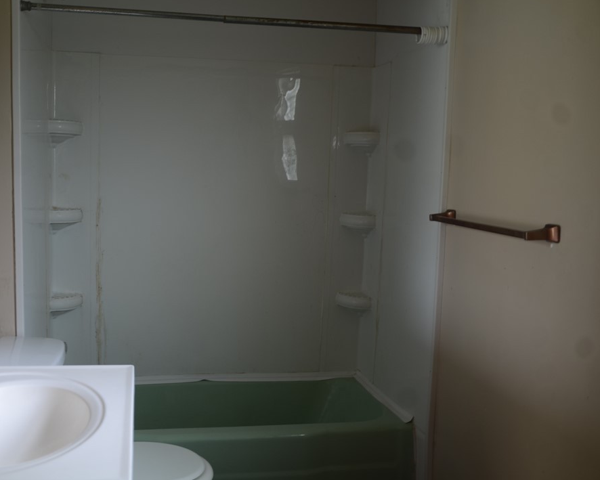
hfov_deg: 47.7
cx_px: 248
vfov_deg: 39.2
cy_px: 237
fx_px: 675
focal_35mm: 38
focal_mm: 22
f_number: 3.8
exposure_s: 1/5
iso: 100
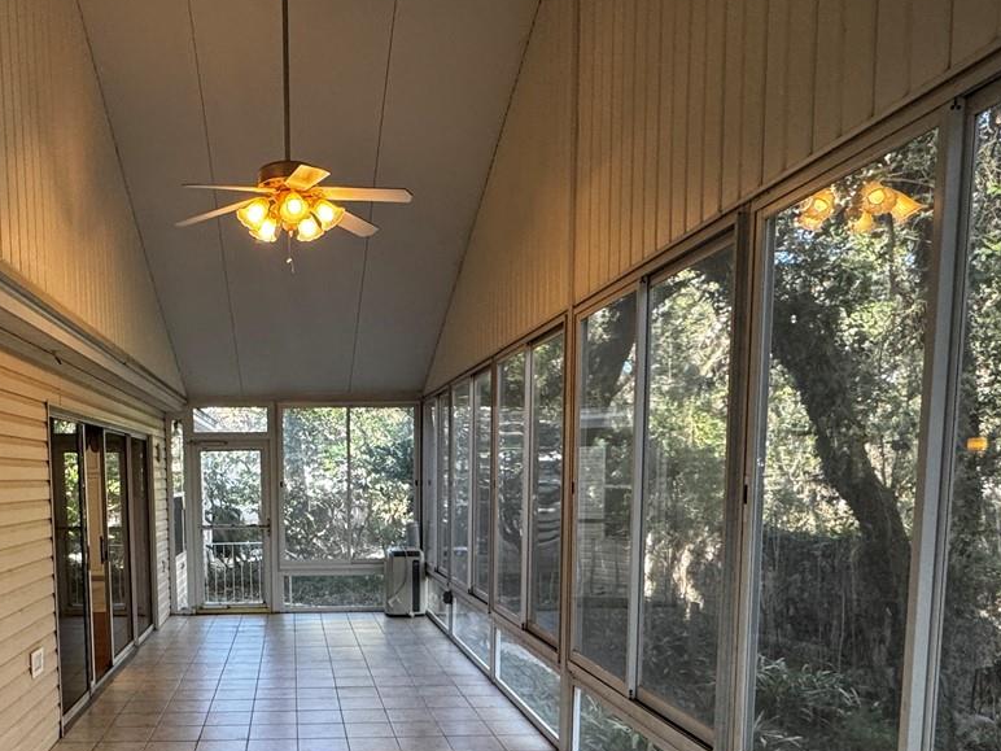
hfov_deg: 59.8
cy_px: 572
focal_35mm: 29
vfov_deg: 46.3
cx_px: 311
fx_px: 839
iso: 250
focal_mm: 2.22
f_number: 2.2
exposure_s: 1/120
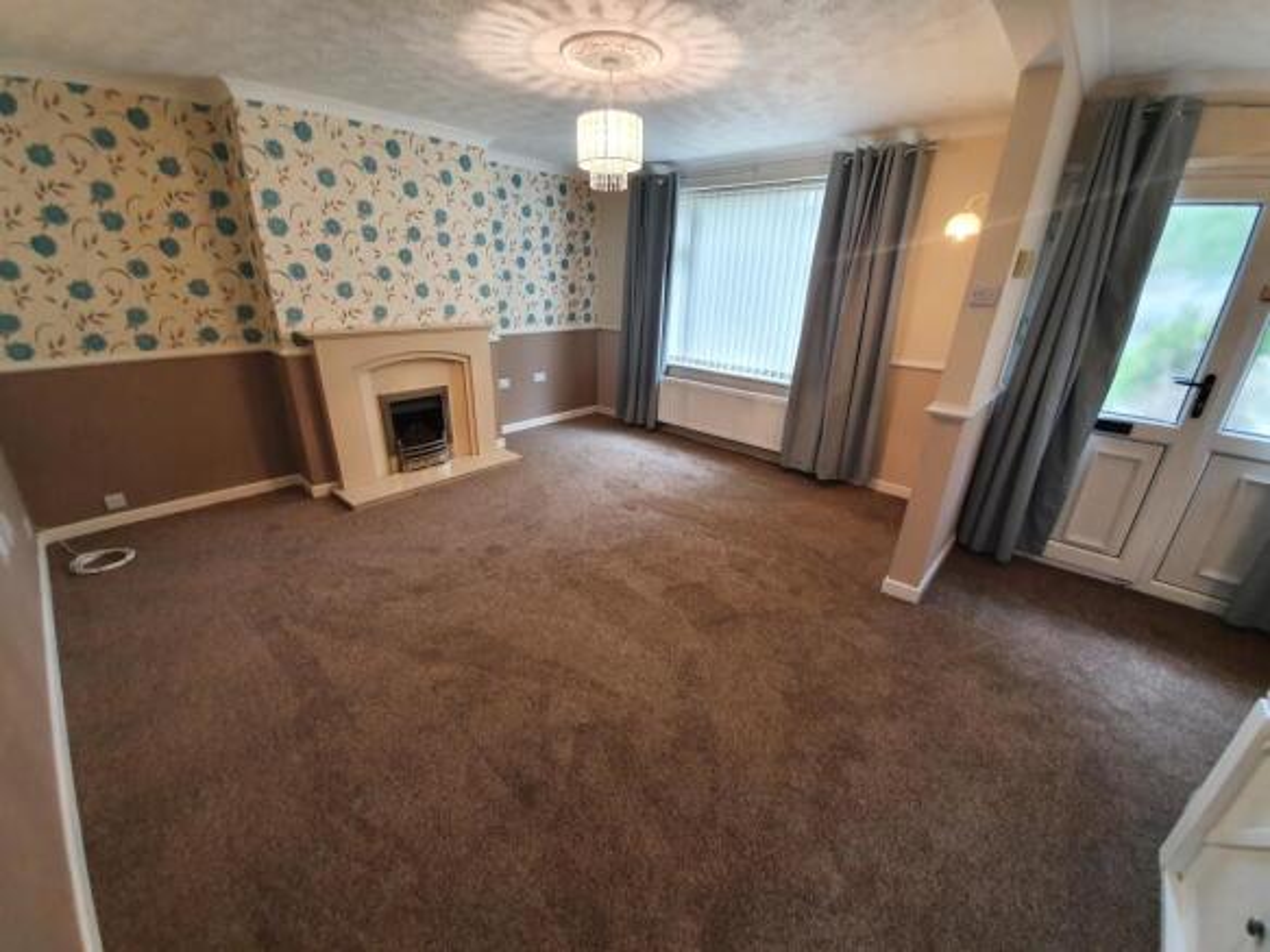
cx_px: 635
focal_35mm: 13
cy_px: 476
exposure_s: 1/50
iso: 160
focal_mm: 1.8
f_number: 2.2
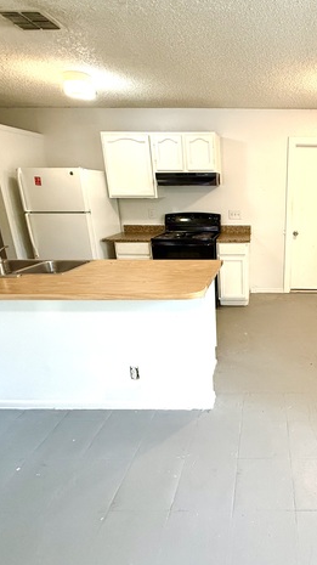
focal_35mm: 21
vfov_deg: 83.9
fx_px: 314
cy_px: 284
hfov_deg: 49.4
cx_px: 267
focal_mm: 2.22
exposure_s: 1/72
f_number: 2.2
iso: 400
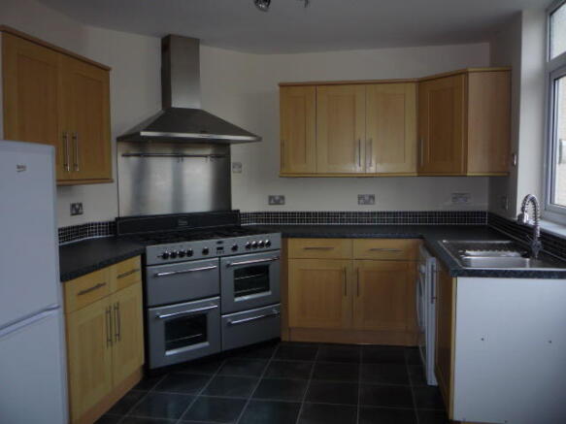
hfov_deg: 60.0
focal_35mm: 30
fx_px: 490
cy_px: 212
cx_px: 283
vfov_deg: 46.8
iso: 100
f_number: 4
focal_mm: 5.2
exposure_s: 1/125
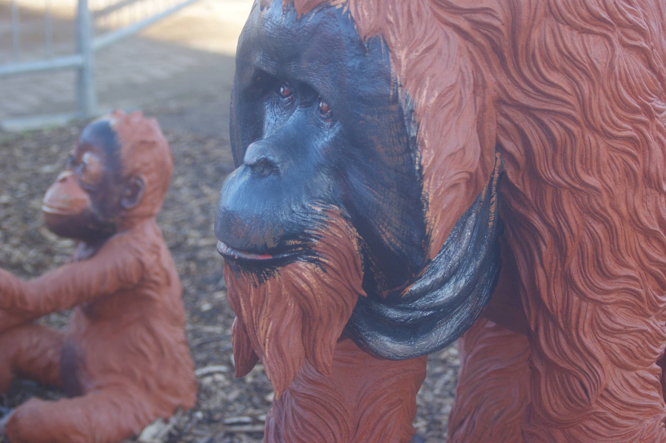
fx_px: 2080
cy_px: 222
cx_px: 333
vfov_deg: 12.2
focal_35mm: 112
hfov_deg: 18.2
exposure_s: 1/125
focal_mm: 75
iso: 250
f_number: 4.5
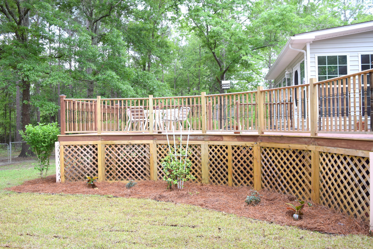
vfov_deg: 43.6
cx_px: 186
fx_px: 311
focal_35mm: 30
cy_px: 124
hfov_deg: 61.9
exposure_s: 1/160
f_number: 6.3
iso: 400
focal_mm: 20
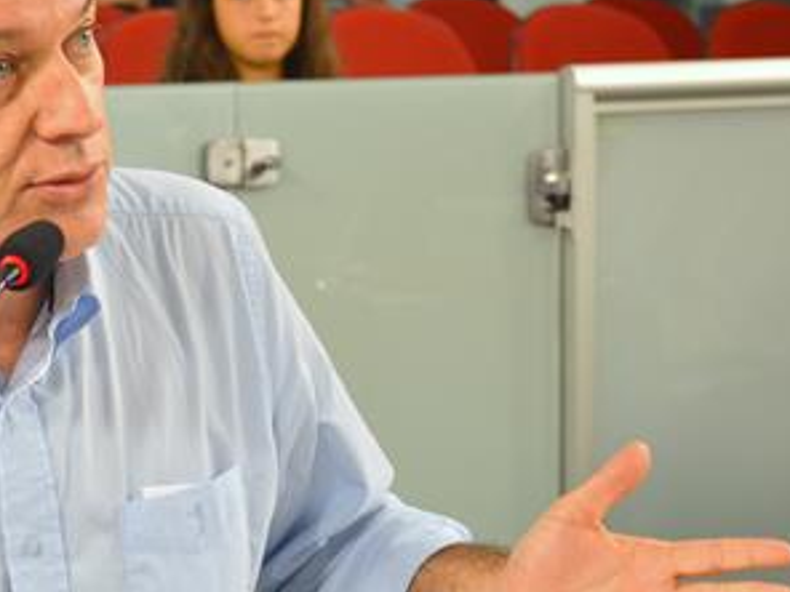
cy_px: 387
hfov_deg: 14.8
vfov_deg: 11.2
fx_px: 3012
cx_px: 87
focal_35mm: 132
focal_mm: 40
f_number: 4.5
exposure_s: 1/60
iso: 450
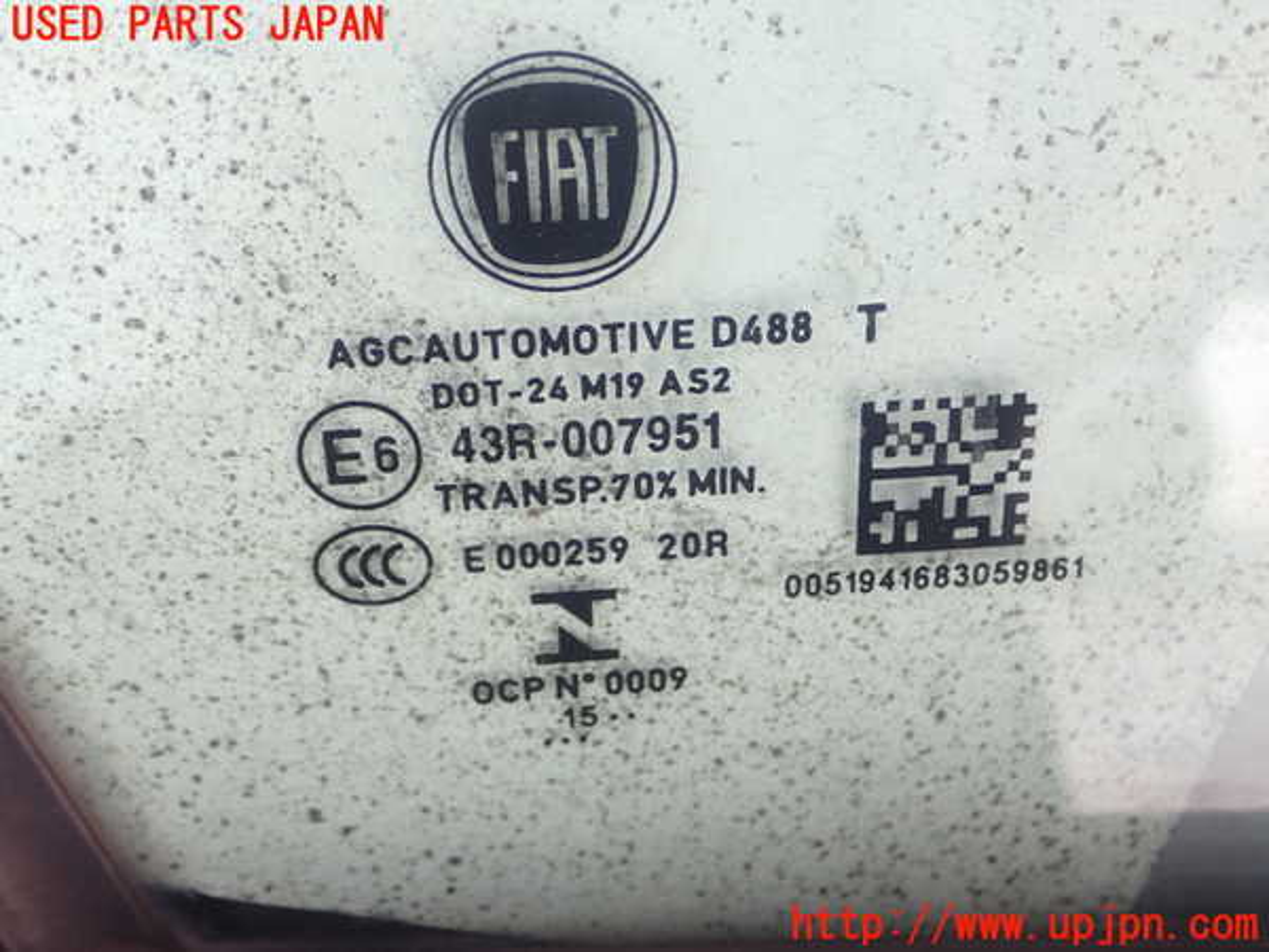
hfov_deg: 41.2
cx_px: 634
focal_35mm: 46
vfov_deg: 31.5
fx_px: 1686
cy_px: 476
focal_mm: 8.41
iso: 200
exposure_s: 1/60
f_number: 3.1
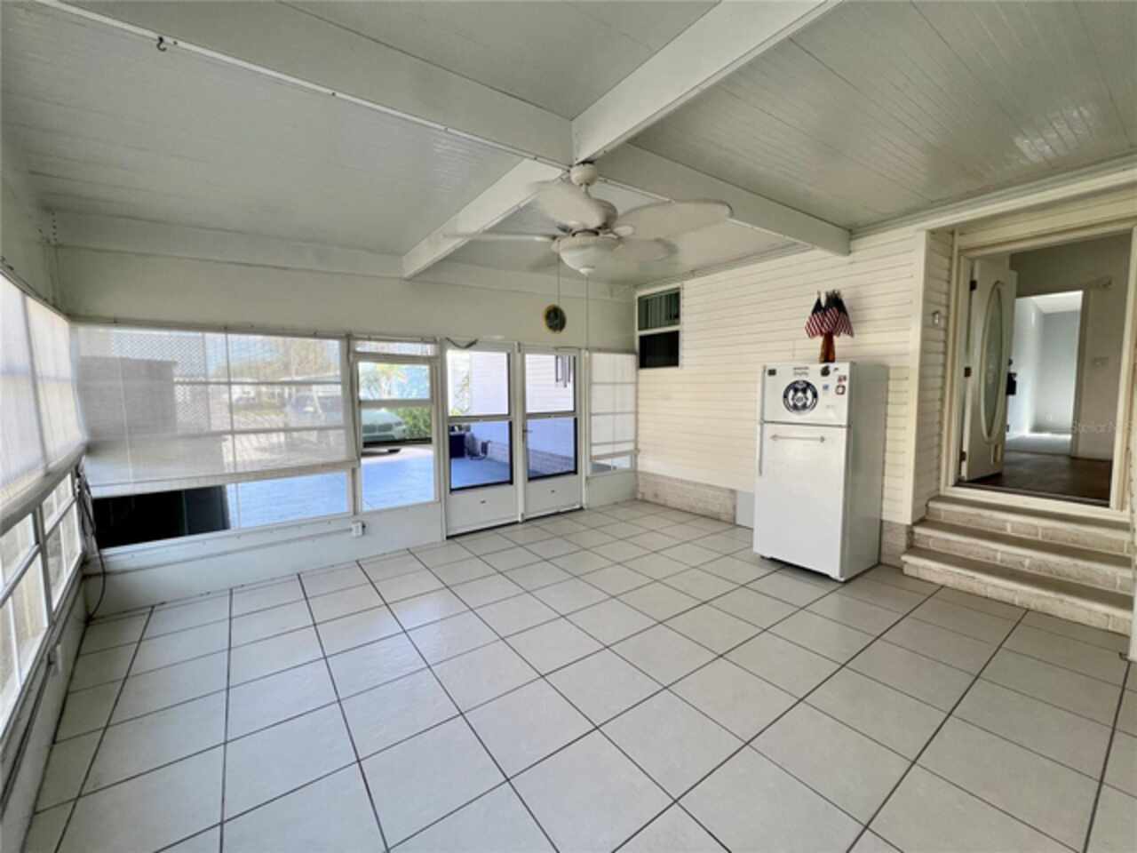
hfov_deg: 106.2
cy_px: 426
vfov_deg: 89.9
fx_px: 427
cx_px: 568
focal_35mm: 13
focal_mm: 1.57
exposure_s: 1/99
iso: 64
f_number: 1.8
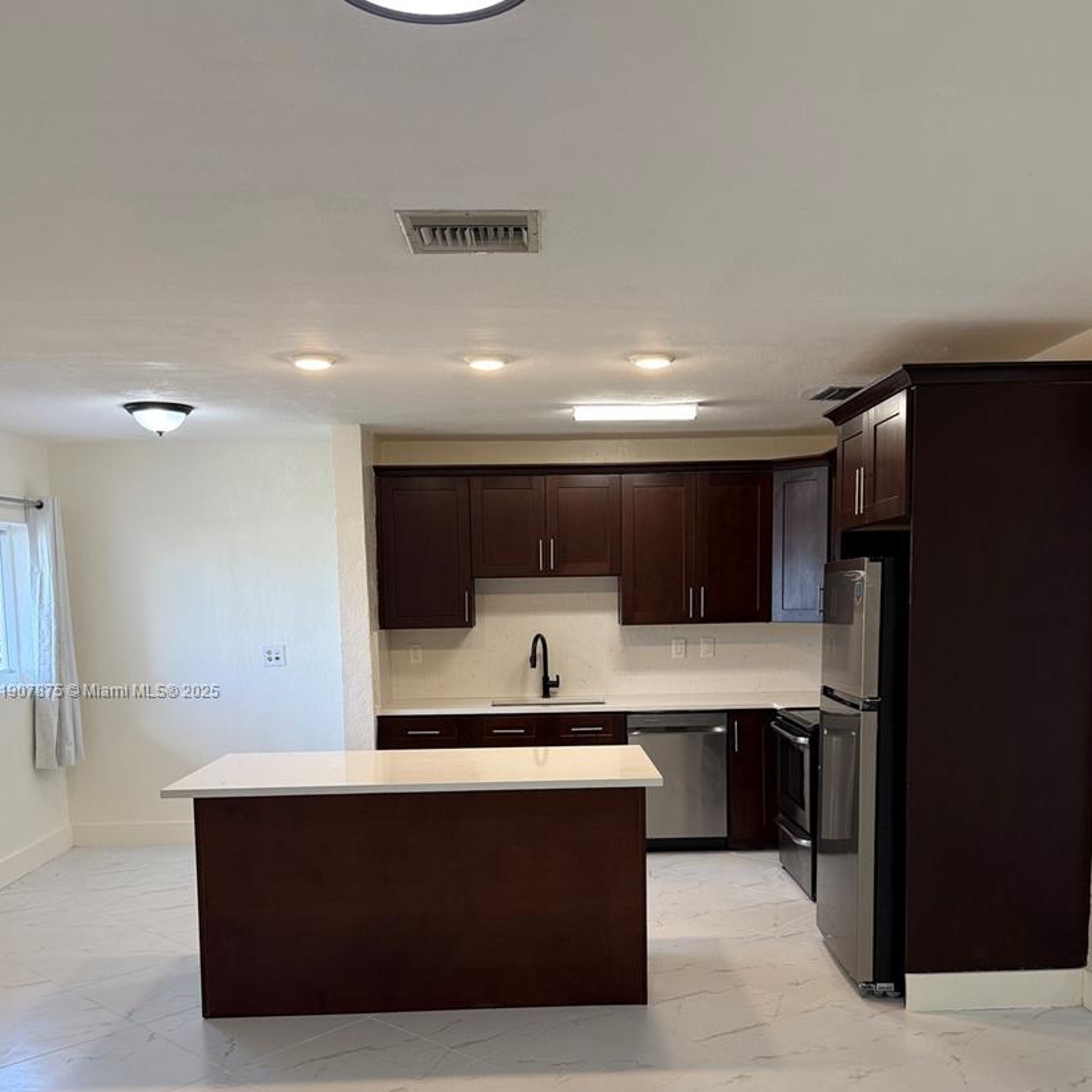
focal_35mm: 31
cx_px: 573
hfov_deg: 52.5
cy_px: 692
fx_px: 1106
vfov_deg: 51.9
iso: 200
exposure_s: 1/120
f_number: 1.78
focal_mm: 6.76
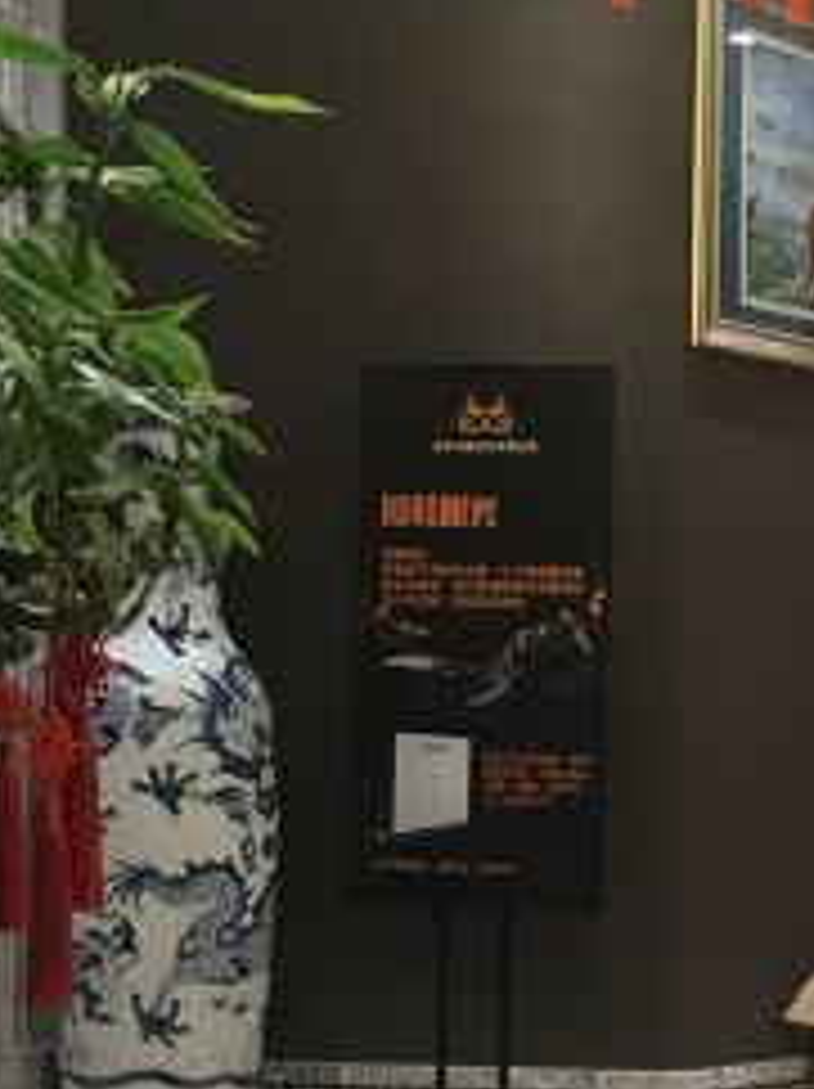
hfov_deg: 16.8
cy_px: 878
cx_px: 1145
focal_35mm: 81
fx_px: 2544
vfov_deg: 23.8
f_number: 1.8
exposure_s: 1/20
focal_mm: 3.99
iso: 32
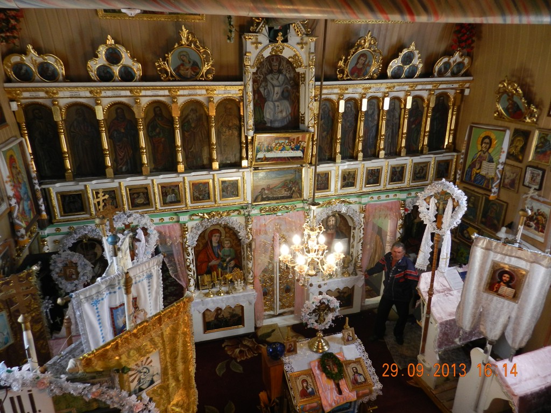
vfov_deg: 58.9
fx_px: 366
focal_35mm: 23
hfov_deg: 73.9
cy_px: 206
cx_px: 276
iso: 200
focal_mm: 4
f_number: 3.4
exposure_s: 1/8
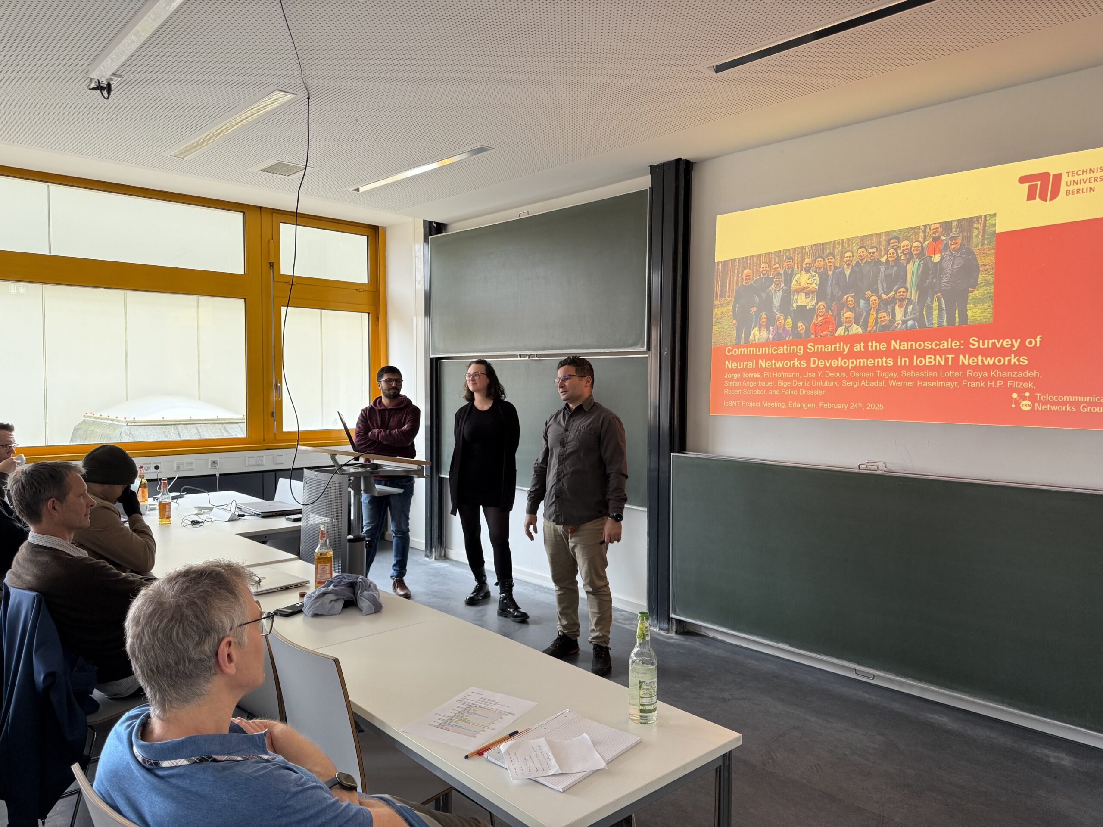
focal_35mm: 24
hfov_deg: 71.6
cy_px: 414
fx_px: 765
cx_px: 552
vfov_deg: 56.8
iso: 160
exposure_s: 1/121
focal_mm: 6.76
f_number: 1.78
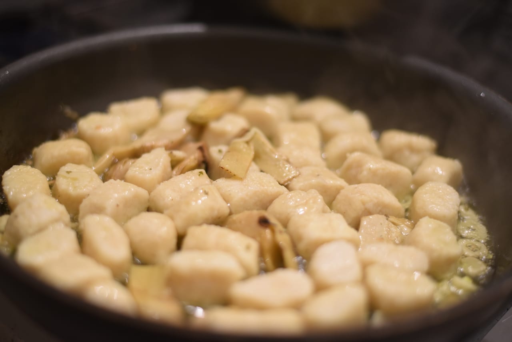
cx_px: 256
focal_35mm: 50
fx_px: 711
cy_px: 171
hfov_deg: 39.6
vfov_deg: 27.0
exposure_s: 1/60
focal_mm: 50
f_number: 2
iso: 800
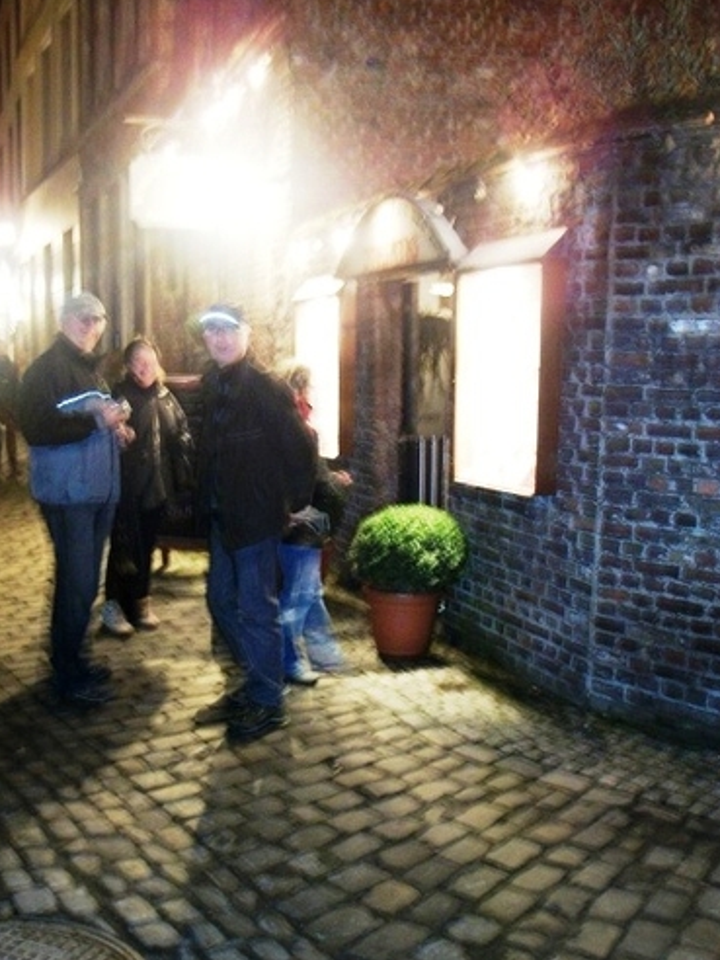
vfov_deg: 47.8
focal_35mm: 39
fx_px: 1082
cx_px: 306
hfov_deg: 36.7
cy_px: 527
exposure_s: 1/2
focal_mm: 5.7
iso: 160
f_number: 2.9
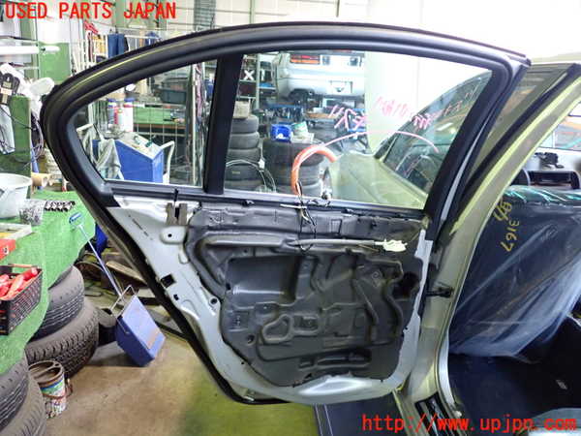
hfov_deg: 60.0
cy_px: 218
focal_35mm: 30
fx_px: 504
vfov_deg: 46.8
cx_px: 290
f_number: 2.3
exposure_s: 1/40
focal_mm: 5.4
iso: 640
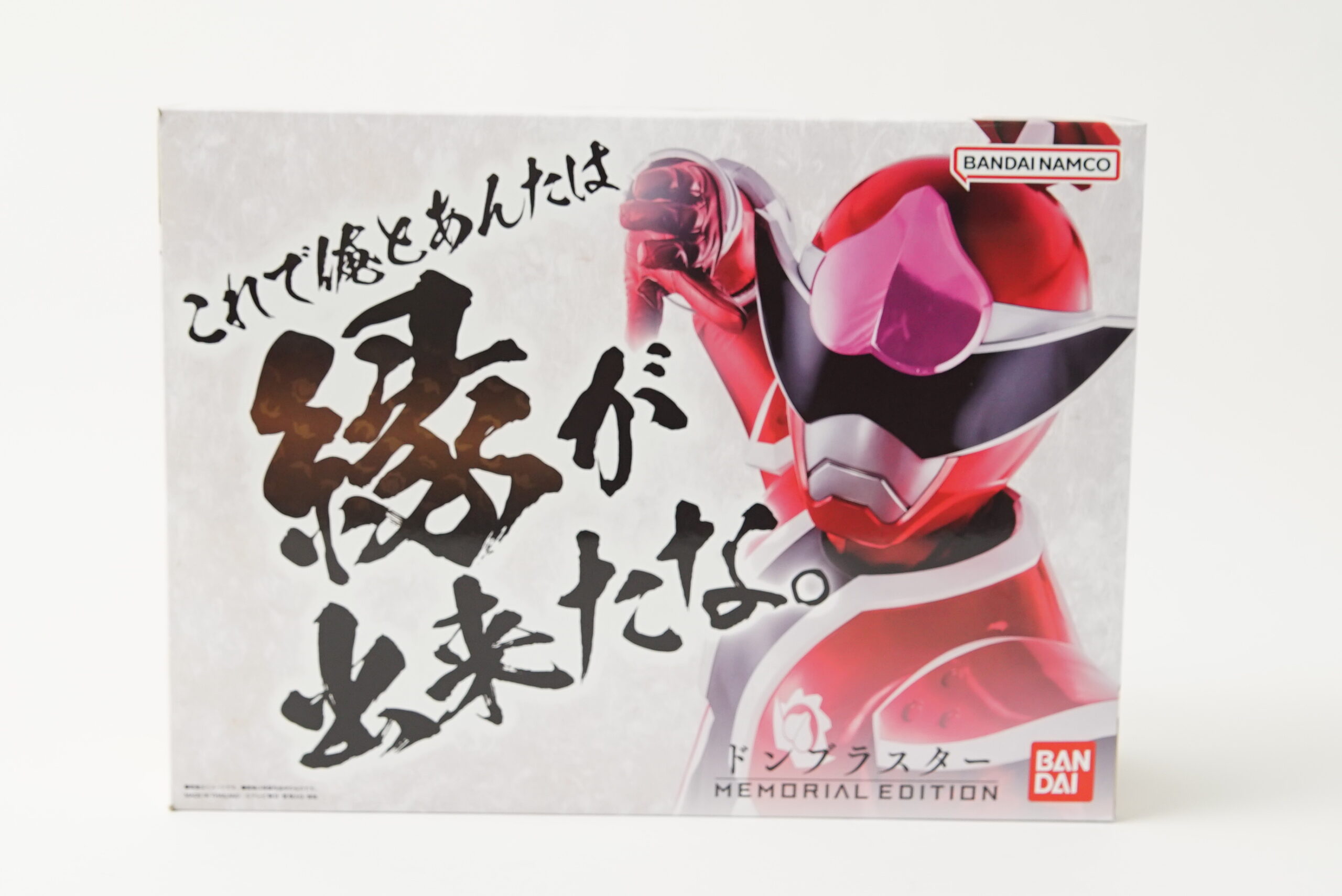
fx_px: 2498
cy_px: 448
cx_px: 671
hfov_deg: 30.1
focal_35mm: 67
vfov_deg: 20.3
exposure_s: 1/40
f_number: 5.6
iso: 1000
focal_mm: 45
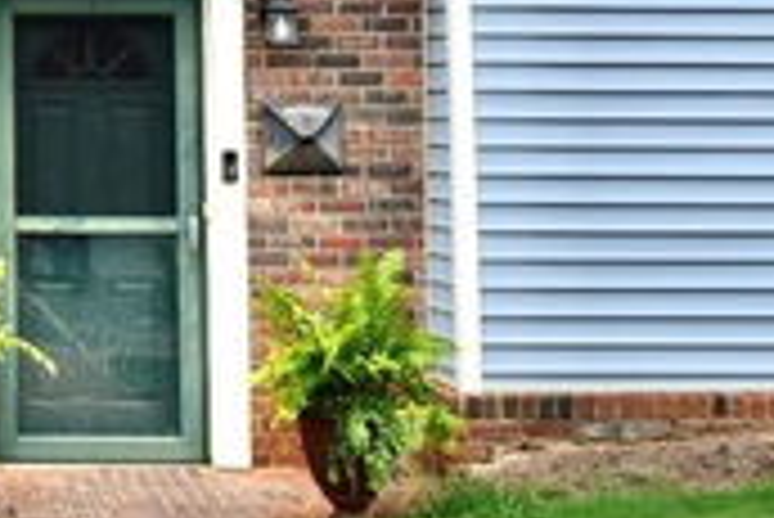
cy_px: -122
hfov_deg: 20.0
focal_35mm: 92
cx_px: -270
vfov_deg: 14.4
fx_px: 1980
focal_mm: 22
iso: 400
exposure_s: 1/320
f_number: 10
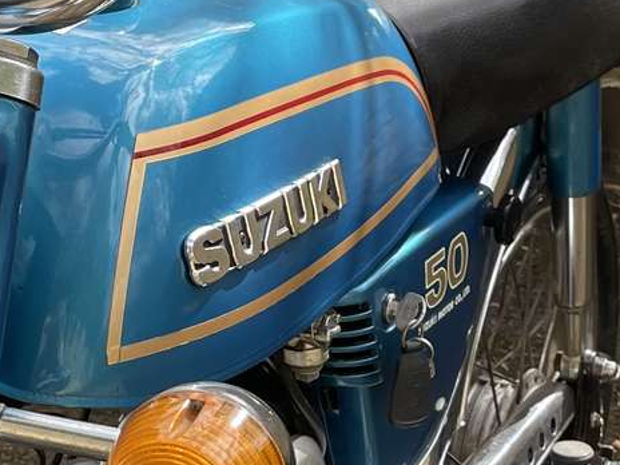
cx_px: 386
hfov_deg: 17.5
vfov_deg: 12.8
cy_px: 580
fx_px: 2006
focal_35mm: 112
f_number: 1.6
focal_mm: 4.2
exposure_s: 1/711
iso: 32
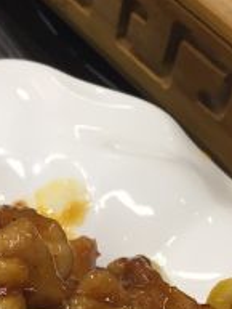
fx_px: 937
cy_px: 429
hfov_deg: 13.5
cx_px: -86
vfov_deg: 17.3
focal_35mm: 105
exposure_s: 1/33
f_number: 2.2
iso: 50
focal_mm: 4.15
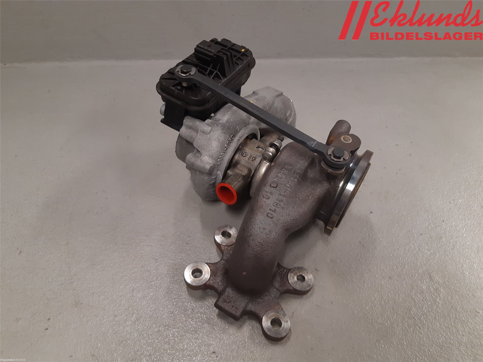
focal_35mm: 26
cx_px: 242
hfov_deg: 67.3
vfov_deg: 53.1
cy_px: 181
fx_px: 363
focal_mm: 3.93
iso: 125
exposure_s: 1/50
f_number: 1.7
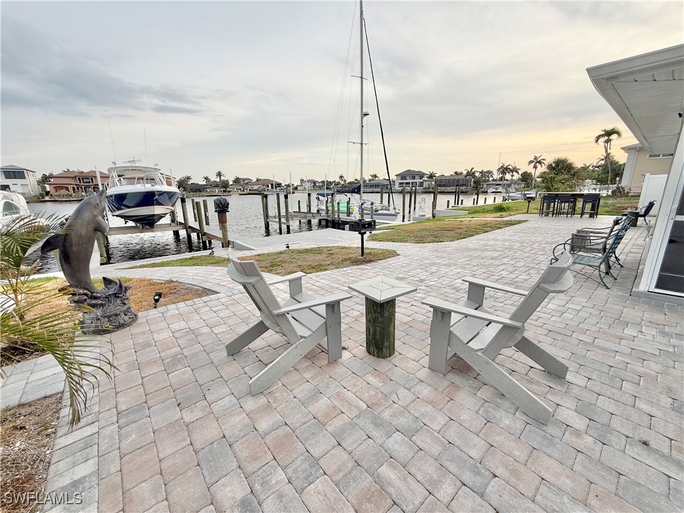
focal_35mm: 14
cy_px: 256
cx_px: 342
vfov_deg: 85.7
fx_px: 277
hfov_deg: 102.1
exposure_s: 1/257
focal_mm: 2.22
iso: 50
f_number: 2.2
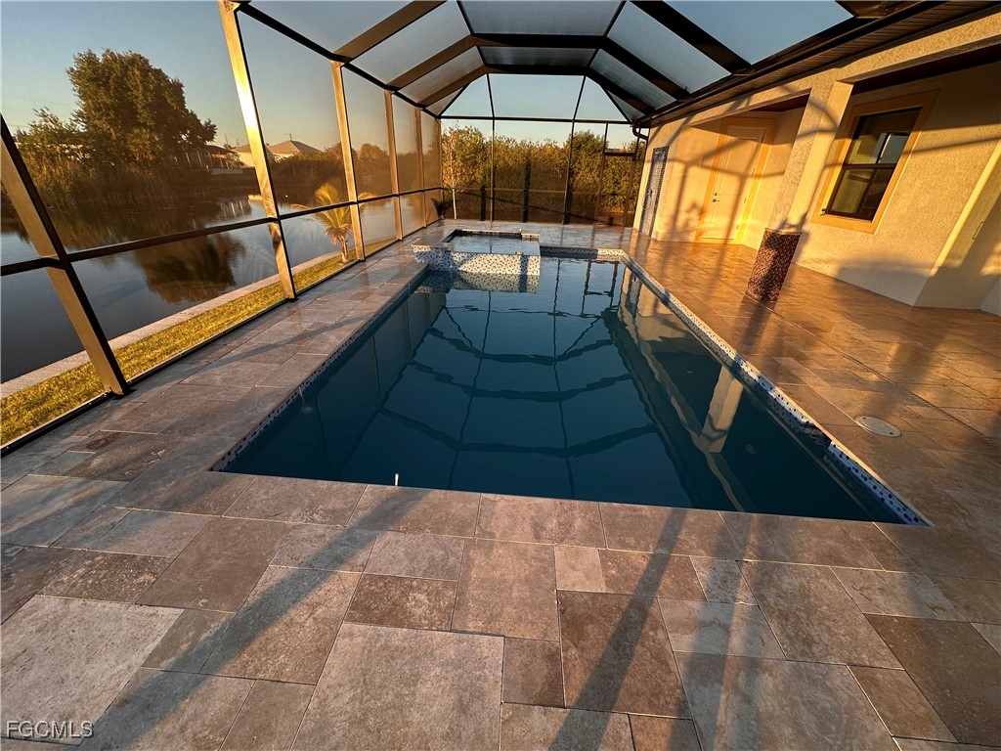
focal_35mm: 14
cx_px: 500
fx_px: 405
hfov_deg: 102.1
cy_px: 376
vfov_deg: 85.7
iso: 40
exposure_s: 1/179
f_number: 2.2
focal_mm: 2.22
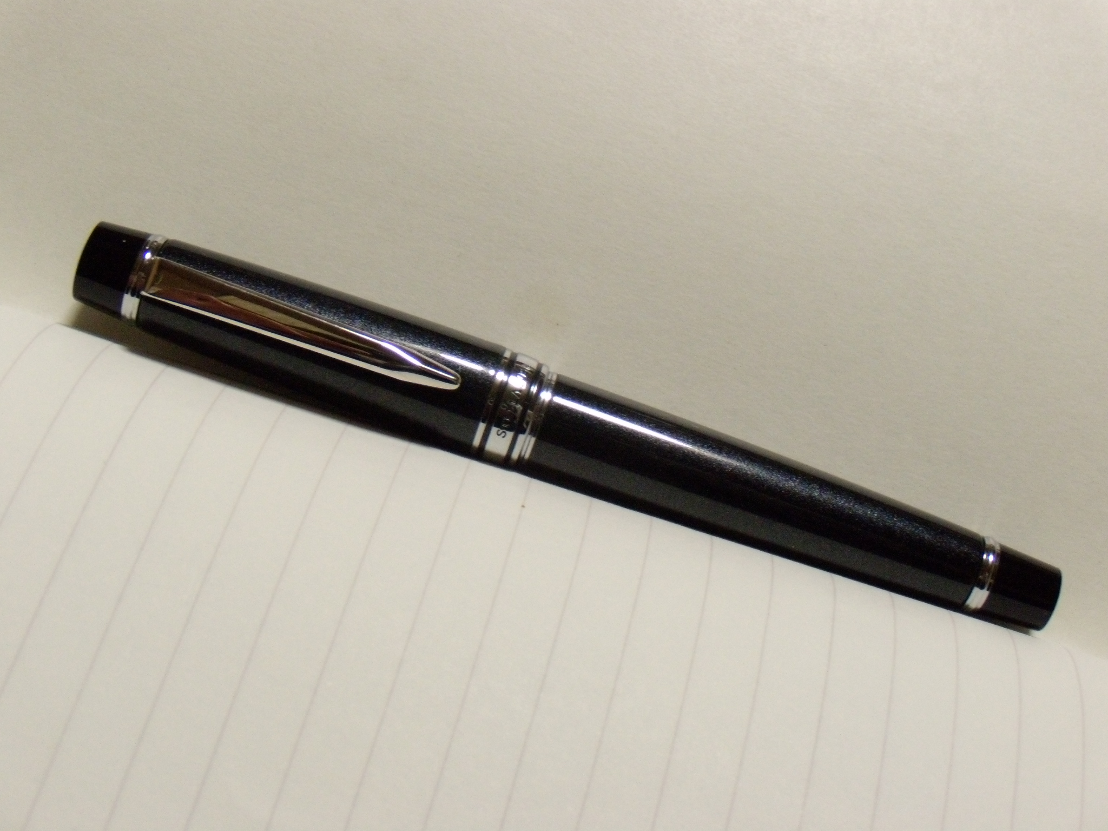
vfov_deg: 25.2
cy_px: 416
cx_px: 554
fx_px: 1856
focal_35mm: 58
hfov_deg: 33.2
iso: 400
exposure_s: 1/25
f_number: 4
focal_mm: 10.4
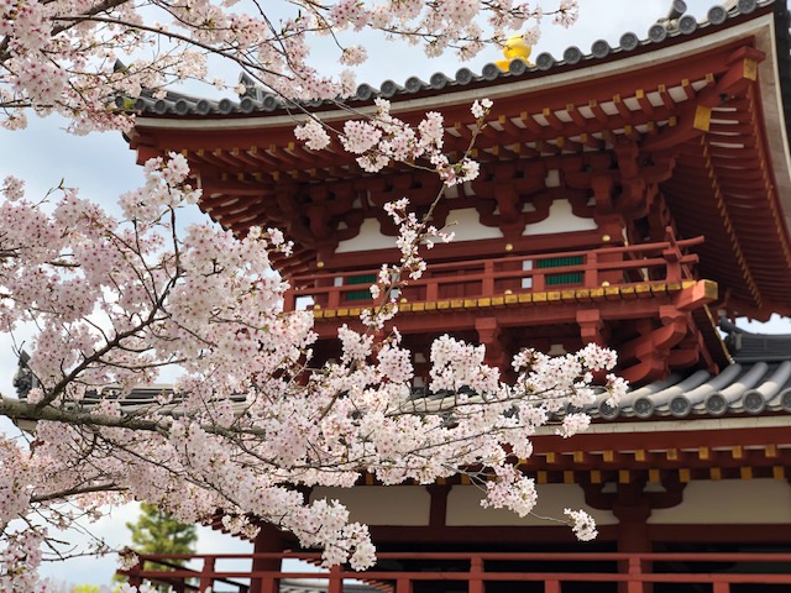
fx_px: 1188
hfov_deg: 36.8
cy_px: 296
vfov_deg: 28.0
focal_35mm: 52
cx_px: 396
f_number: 2.4
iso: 16
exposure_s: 1/361
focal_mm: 6
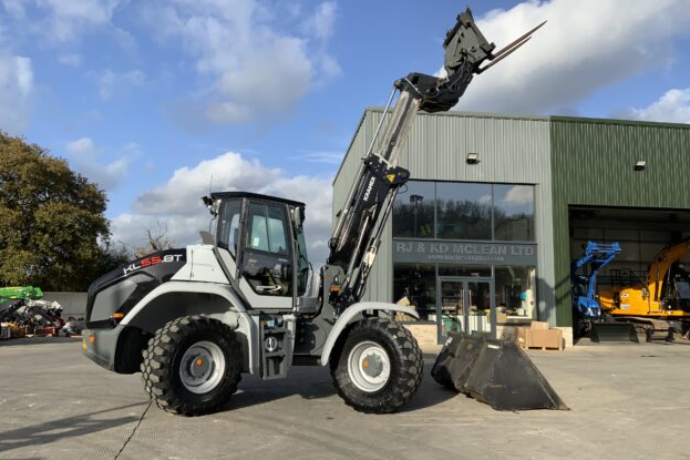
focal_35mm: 31
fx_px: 594
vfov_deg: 42.3
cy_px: 218
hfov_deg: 60.3
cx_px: 353
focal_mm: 3
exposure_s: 1/1912
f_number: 1.8
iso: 16
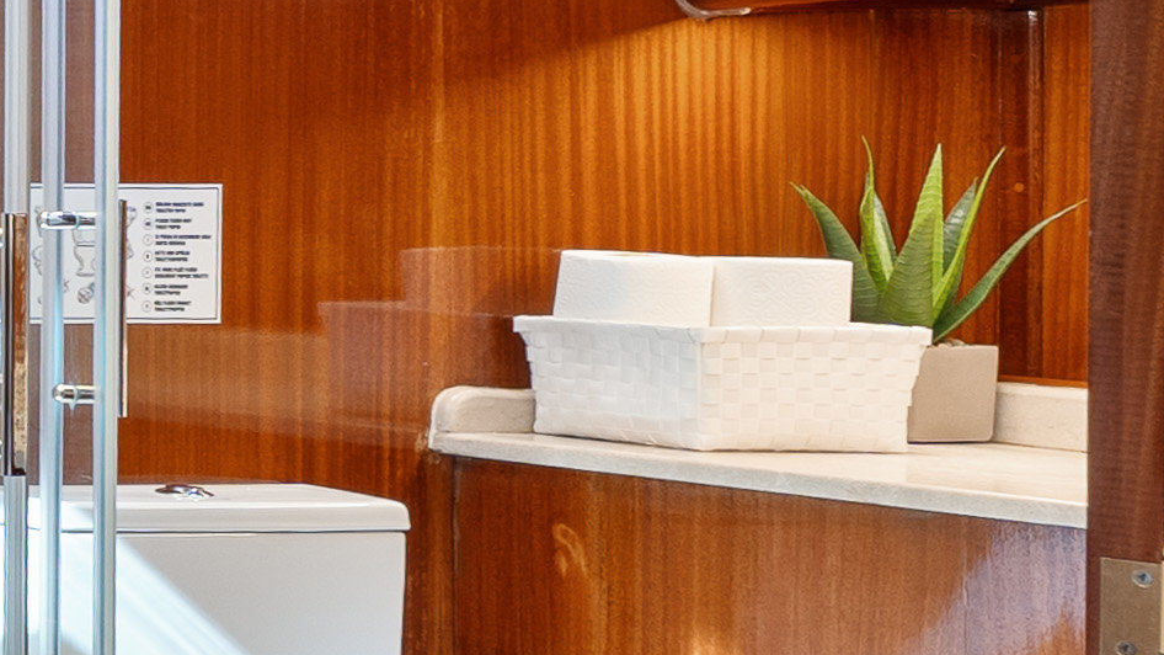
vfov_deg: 13.0
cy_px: 361
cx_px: -2380
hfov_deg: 11.3
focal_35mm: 93
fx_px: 2870
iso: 200
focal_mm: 14
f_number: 8
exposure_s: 5
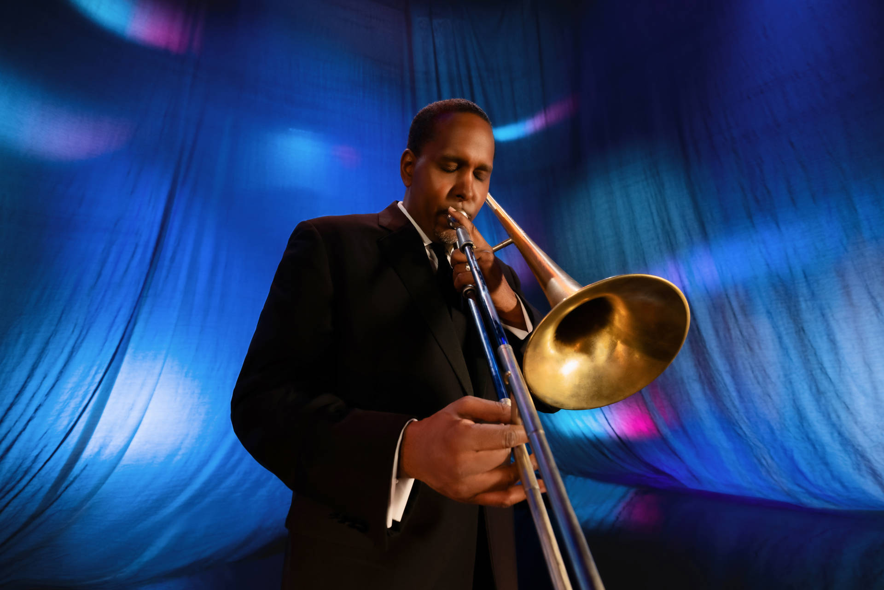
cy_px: 295
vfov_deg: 73.8
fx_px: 393
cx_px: 442
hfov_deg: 96.7
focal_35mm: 16
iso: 800
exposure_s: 1/100
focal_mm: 16
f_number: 4.5
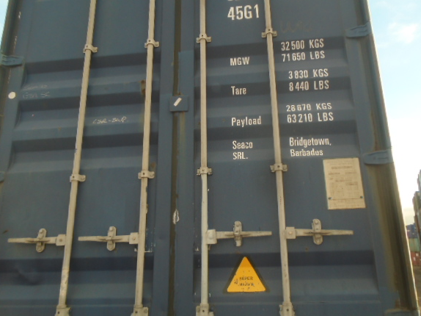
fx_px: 353
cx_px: 227
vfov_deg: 48.2
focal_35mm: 29
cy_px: 148
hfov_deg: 61.6
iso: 100
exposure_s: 1/200
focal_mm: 4.6
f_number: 3.2
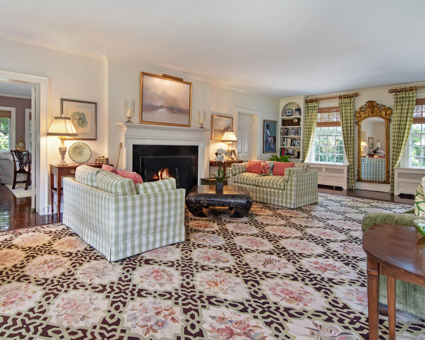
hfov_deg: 81.5
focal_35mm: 20
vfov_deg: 69.2
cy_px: 162
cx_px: 208
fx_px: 247
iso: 640
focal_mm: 11
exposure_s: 1/50
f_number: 8
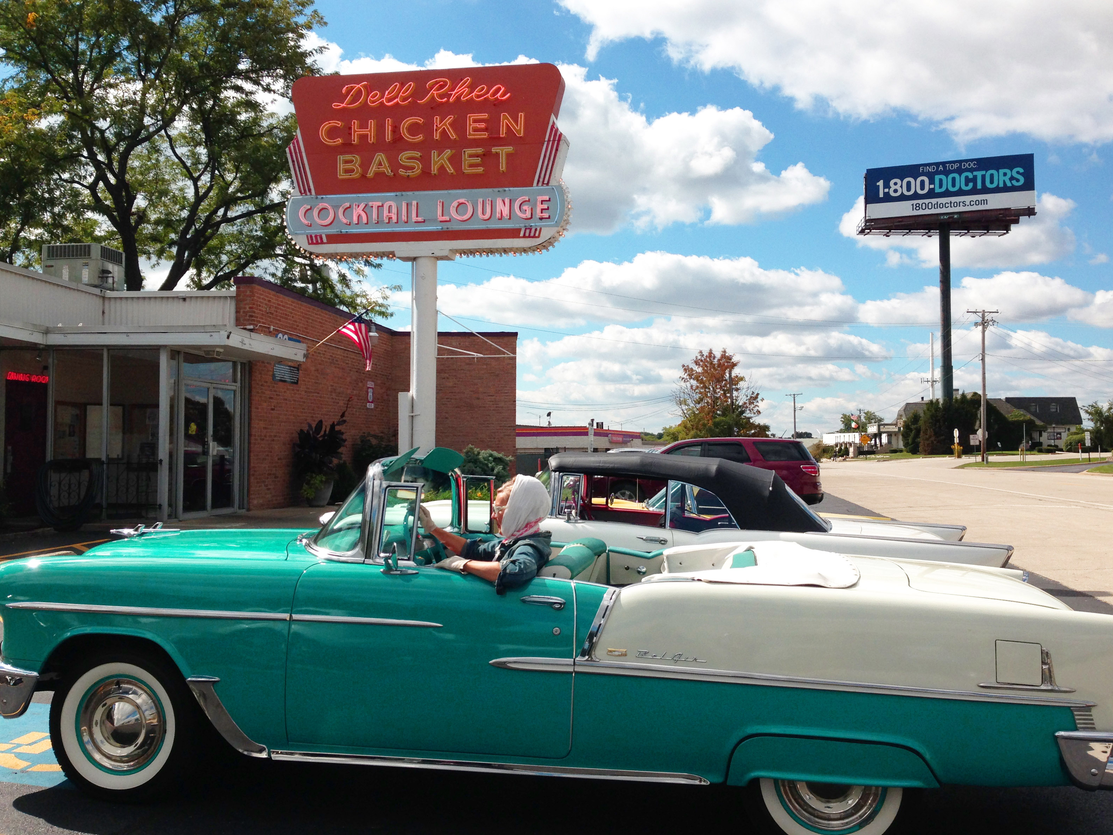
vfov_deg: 41.8
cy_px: 410
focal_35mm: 34
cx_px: 566
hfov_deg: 54.0
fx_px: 1093
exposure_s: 1/2584
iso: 64
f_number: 2.4
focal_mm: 4.12
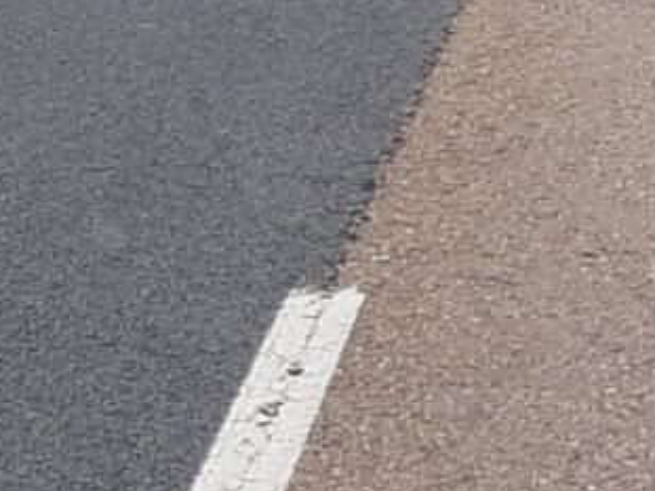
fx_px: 2024
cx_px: 1047
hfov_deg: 16.4
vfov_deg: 13.3
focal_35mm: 107
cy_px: -154
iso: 40
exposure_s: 1/2415
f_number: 1.7
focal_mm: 3.93
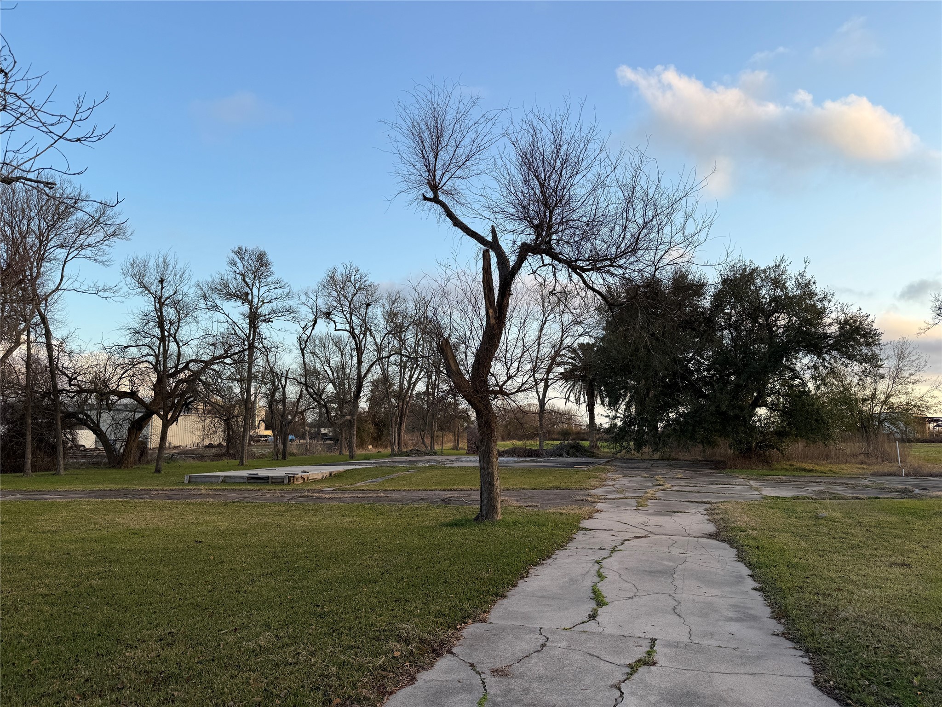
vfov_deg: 56.8
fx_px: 653
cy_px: 354
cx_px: 471
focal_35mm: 24
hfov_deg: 71.6
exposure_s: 1/1192
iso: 80
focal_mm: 6.76
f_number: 1.78
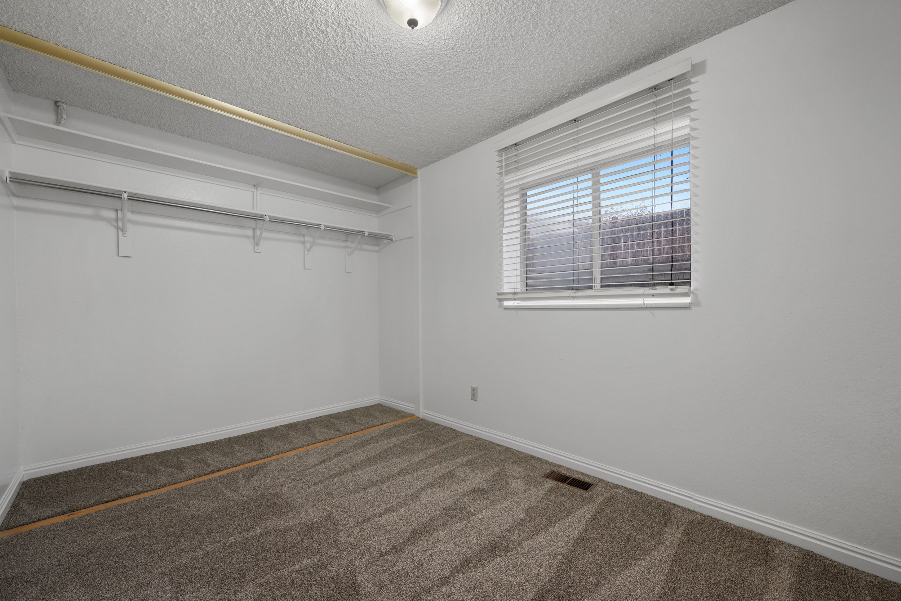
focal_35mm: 14
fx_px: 351
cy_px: 300
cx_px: 450
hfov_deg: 104.2
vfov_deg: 81.3
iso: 500
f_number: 8
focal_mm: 14
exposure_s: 1/2
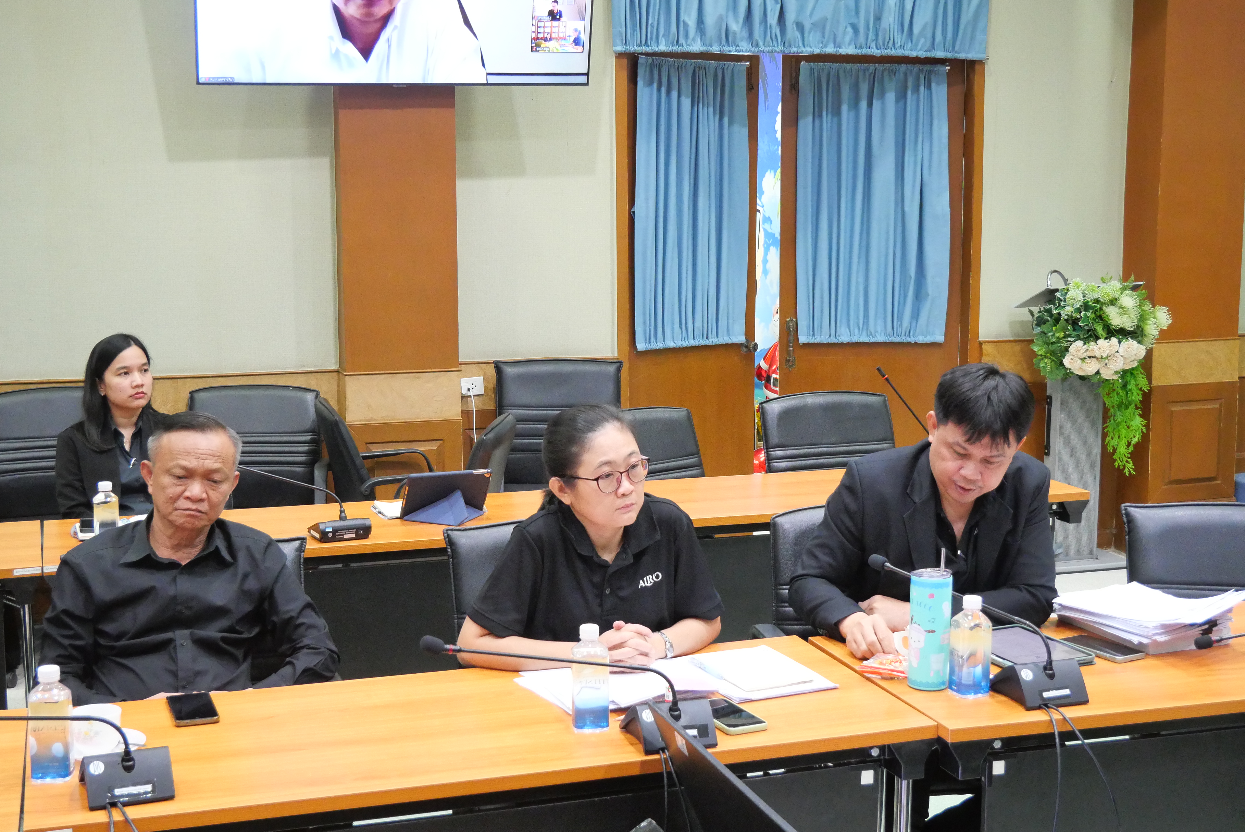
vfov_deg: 28.1
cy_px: 424
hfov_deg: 41.1
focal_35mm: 48
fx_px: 1661
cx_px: 614
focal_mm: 23
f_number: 5
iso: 3200
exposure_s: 1/40
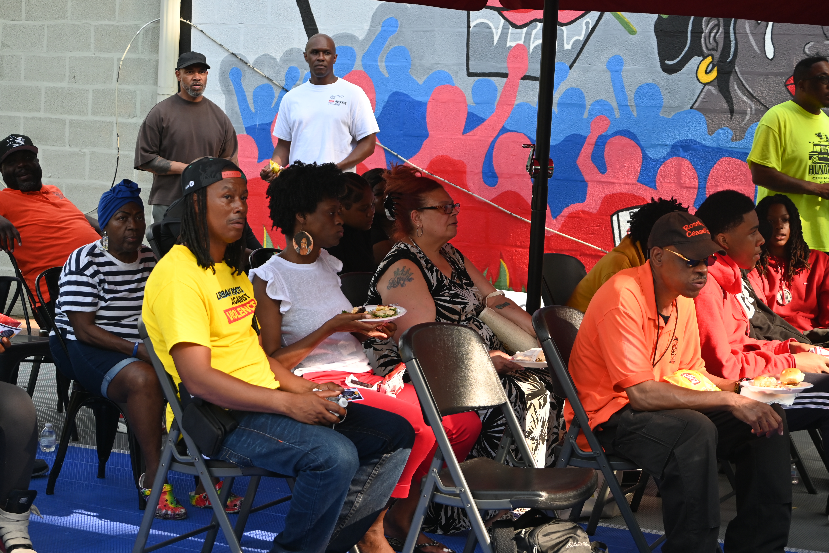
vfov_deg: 18.2
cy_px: 276
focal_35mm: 75
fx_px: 1727
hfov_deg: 27.0
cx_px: 414
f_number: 4.5
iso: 250
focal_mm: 50
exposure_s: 1/250
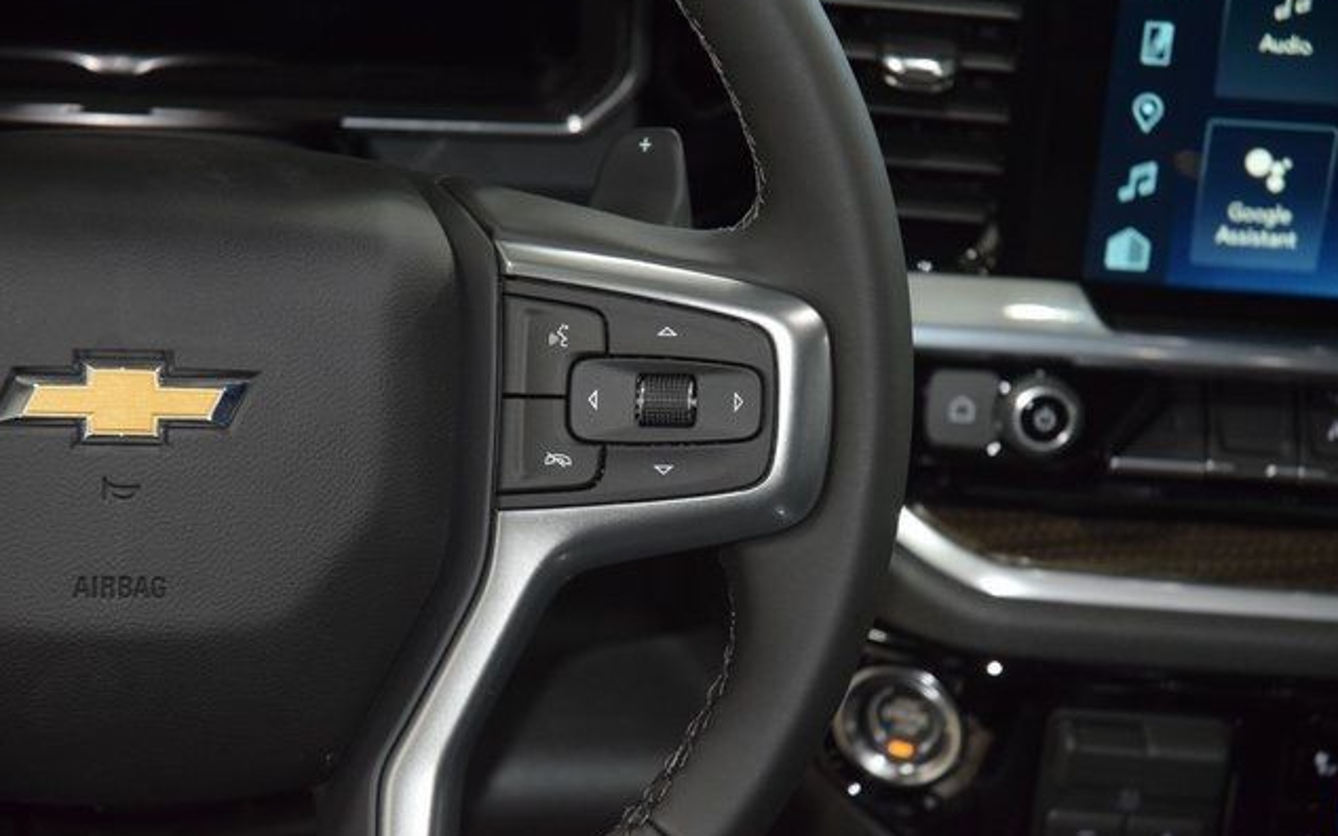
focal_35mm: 108
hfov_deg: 19.3
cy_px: 419
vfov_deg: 12.1
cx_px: 671
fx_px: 3938
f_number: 4.5
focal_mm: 70
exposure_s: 1/50
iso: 2500
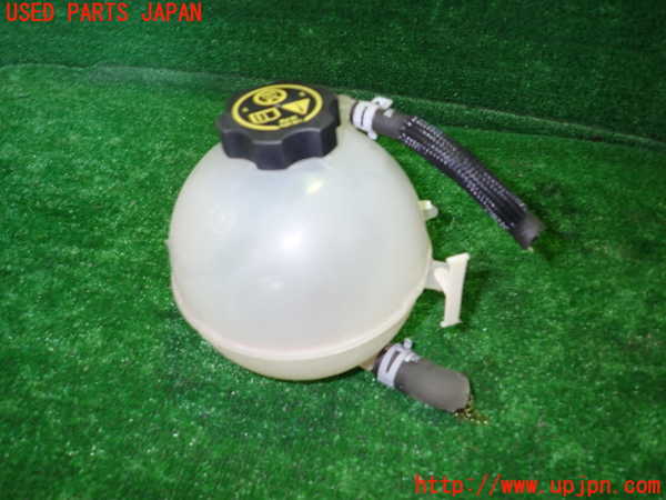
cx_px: 333
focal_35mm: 25
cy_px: 250
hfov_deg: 69.4
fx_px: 481
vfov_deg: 54.9
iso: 200
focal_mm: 4.5
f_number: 2
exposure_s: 1/30
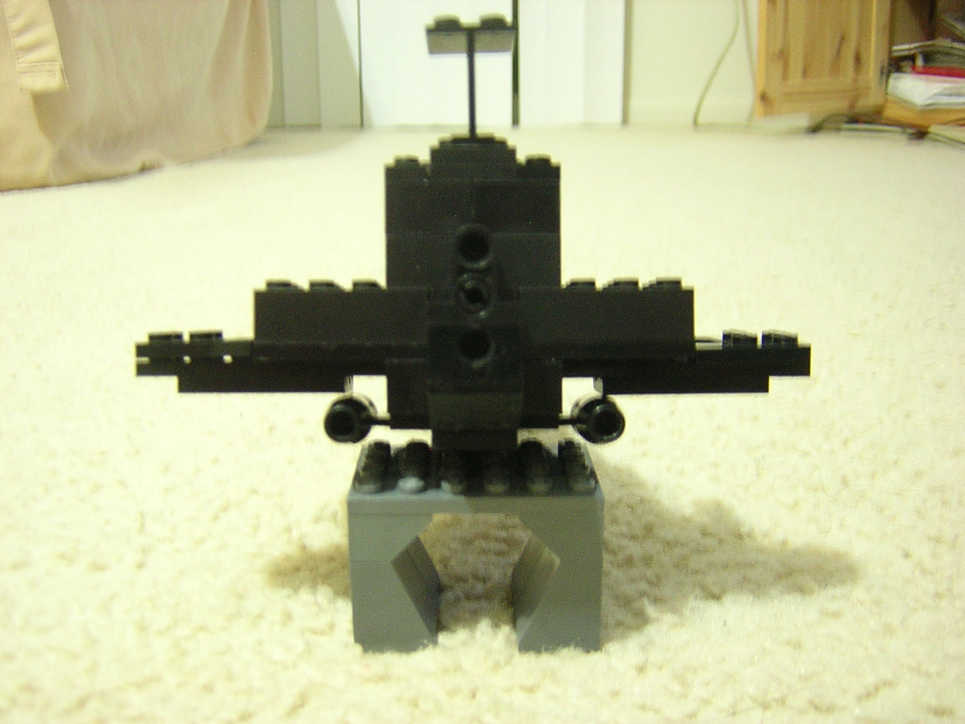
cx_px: 482
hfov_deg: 51.4
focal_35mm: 36
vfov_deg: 39.7
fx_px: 1004
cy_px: 362
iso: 400
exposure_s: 1/1.5
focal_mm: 4.7
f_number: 2.6
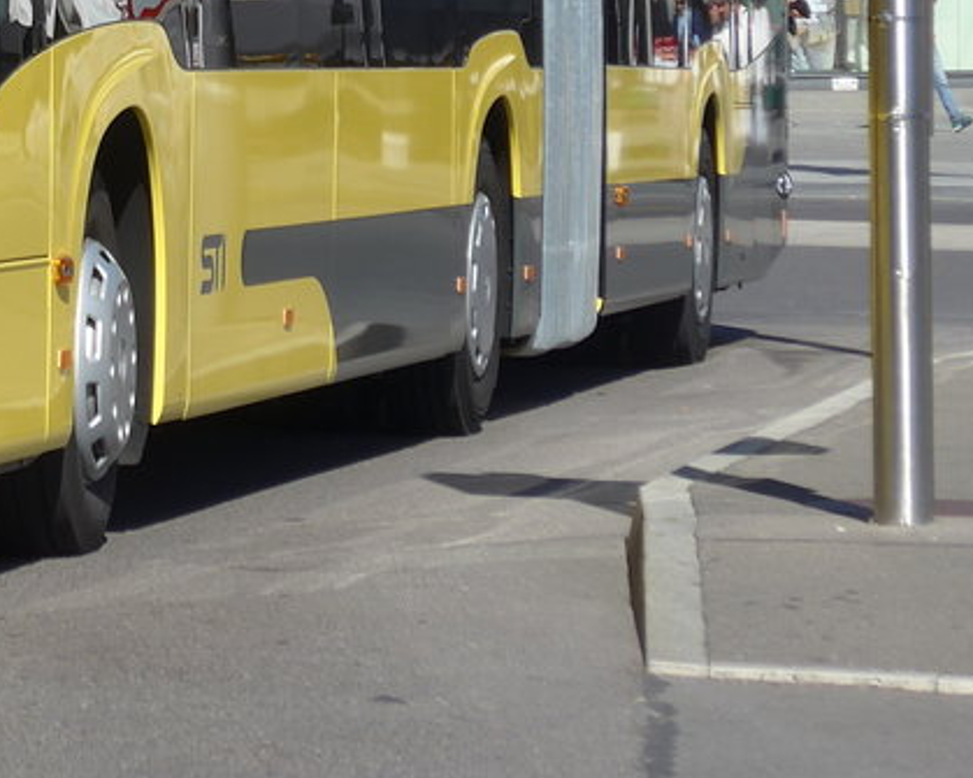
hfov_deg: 7.1
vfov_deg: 5.7
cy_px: -146
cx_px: -255
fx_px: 7802
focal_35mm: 271
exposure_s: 1/640
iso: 80
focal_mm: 19.2
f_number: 4.7
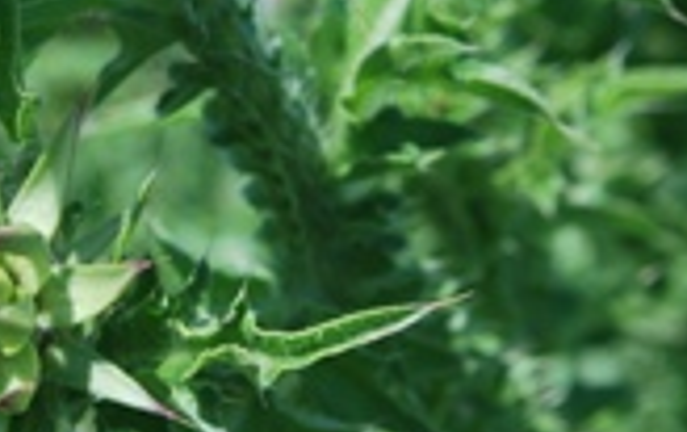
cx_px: 138
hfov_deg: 10.9
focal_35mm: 191
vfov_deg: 6.8
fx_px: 3581
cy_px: -147
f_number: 7.1
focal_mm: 32
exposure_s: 1/200
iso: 100
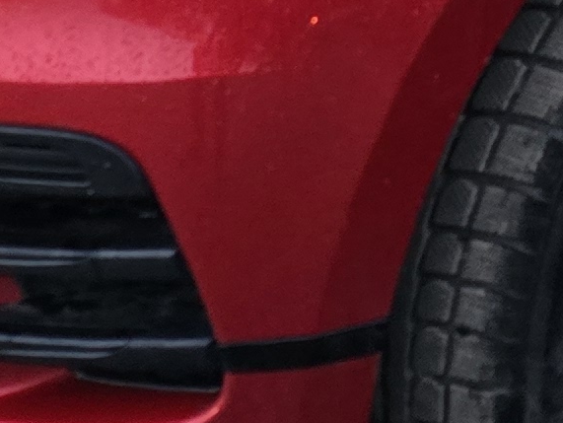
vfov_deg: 8.9
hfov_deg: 12.1
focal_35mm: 161
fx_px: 2620
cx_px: 580
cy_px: -275
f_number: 1.7
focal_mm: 6.3
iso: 1000
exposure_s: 1/100
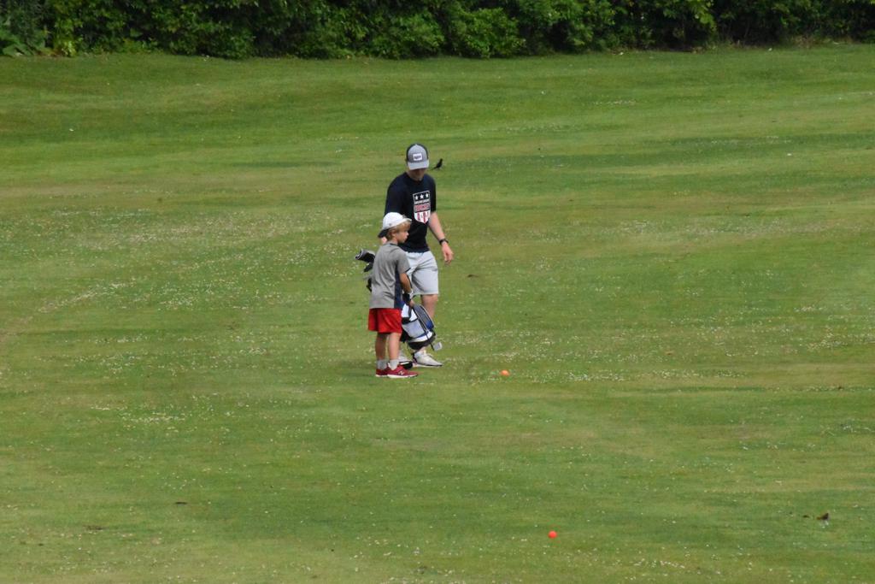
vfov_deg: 3.4
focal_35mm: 405
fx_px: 9844
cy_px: 292
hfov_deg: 5.1
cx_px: 438
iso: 12800
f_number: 22
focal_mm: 270
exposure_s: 1/4000
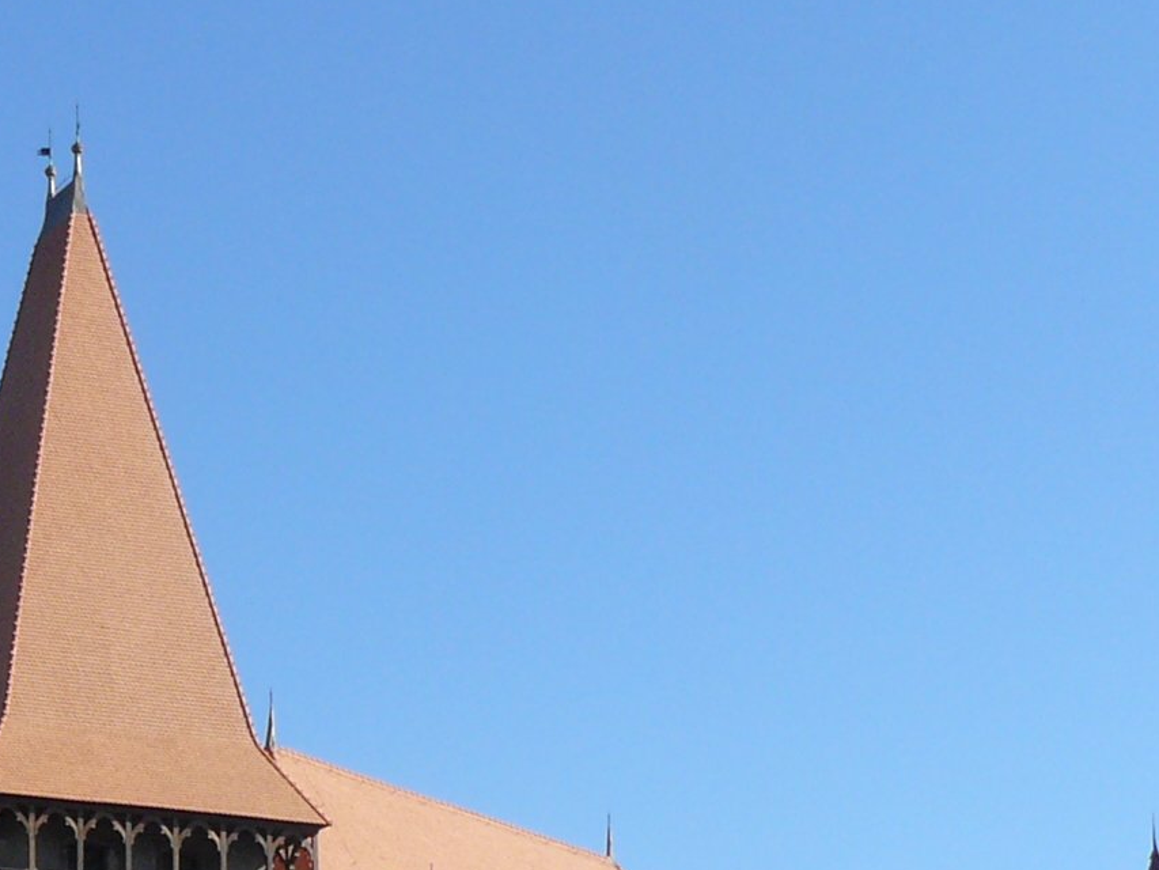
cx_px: 186
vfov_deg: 13.4
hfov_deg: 18.0
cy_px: 1009
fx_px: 3617
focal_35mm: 108
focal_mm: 6
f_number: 5.6
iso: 100
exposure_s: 1/320
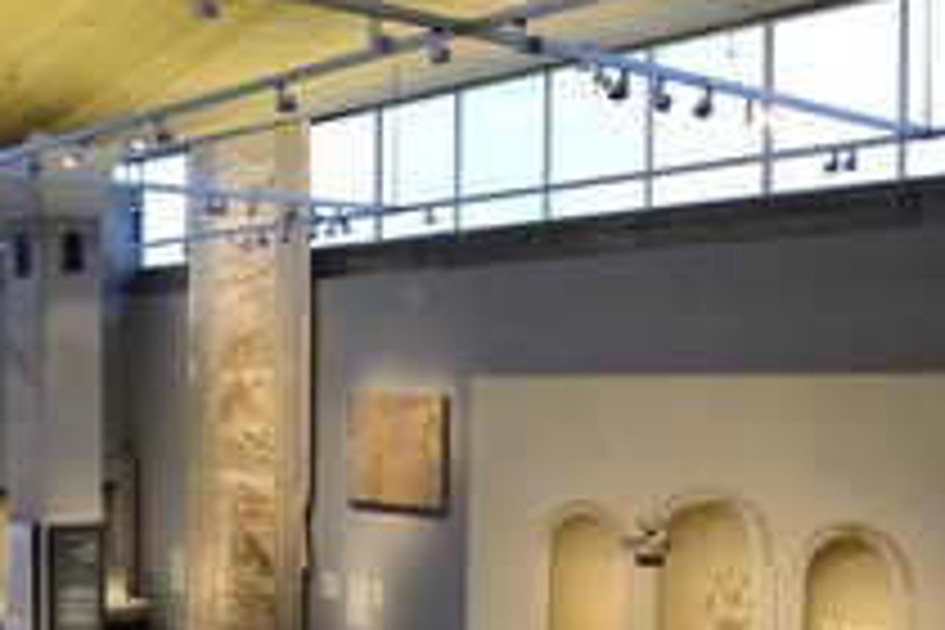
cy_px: 477
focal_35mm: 48
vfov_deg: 27.7
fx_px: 1260
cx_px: 32
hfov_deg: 37.4
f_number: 4.5
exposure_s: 1/60
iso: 1600
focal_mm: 24
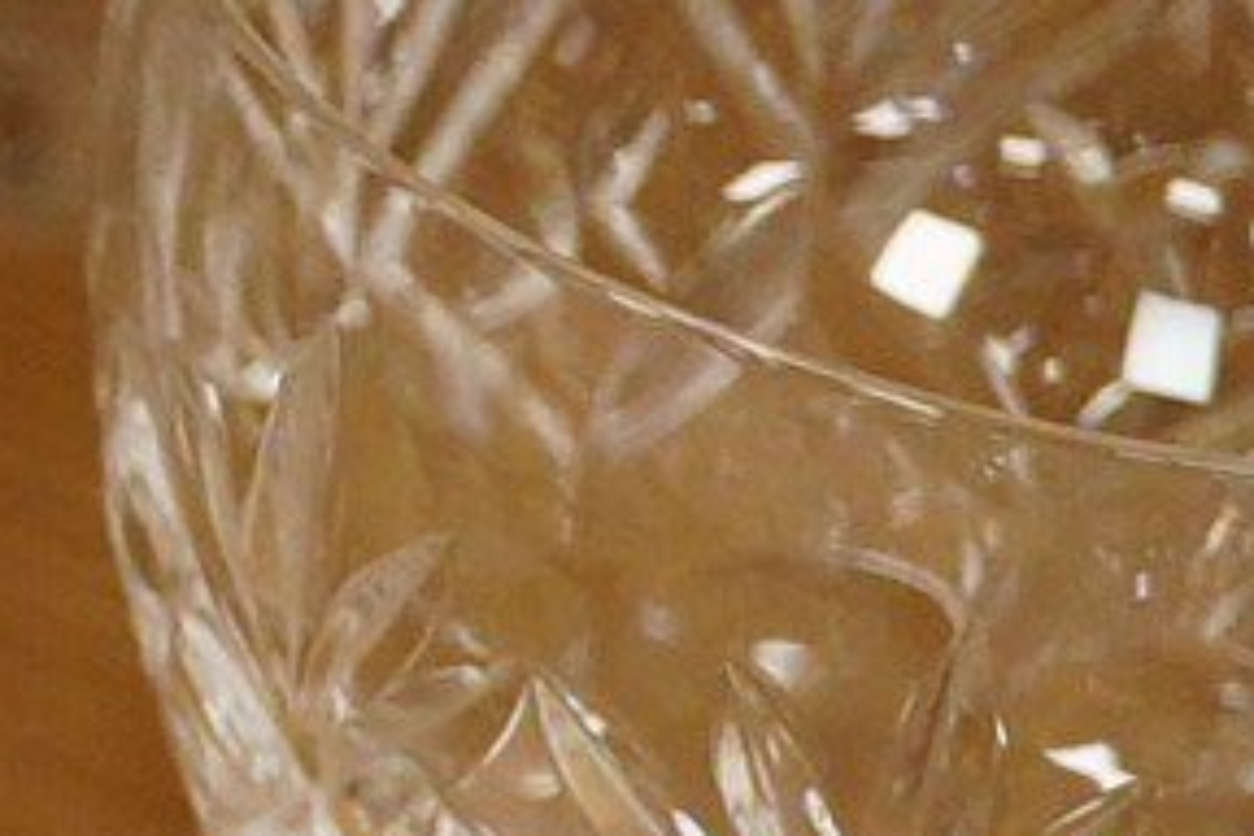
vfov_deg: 4.5
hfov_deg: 6.2
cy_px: 762
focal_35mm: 307
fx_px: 10693
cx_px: -2521
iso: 2500
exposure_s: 1/250
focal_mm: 30
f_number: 3.5
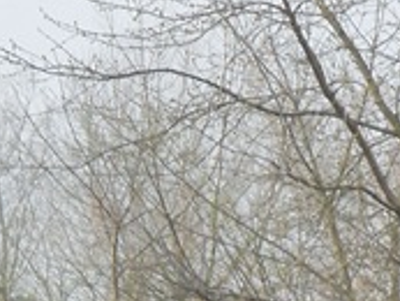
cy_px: 790
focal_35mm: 1007
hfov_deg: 2.0
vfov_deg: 1.5
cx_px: 481
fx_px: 11644
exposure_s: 1/250
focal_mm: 30.6
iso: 100
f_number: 5
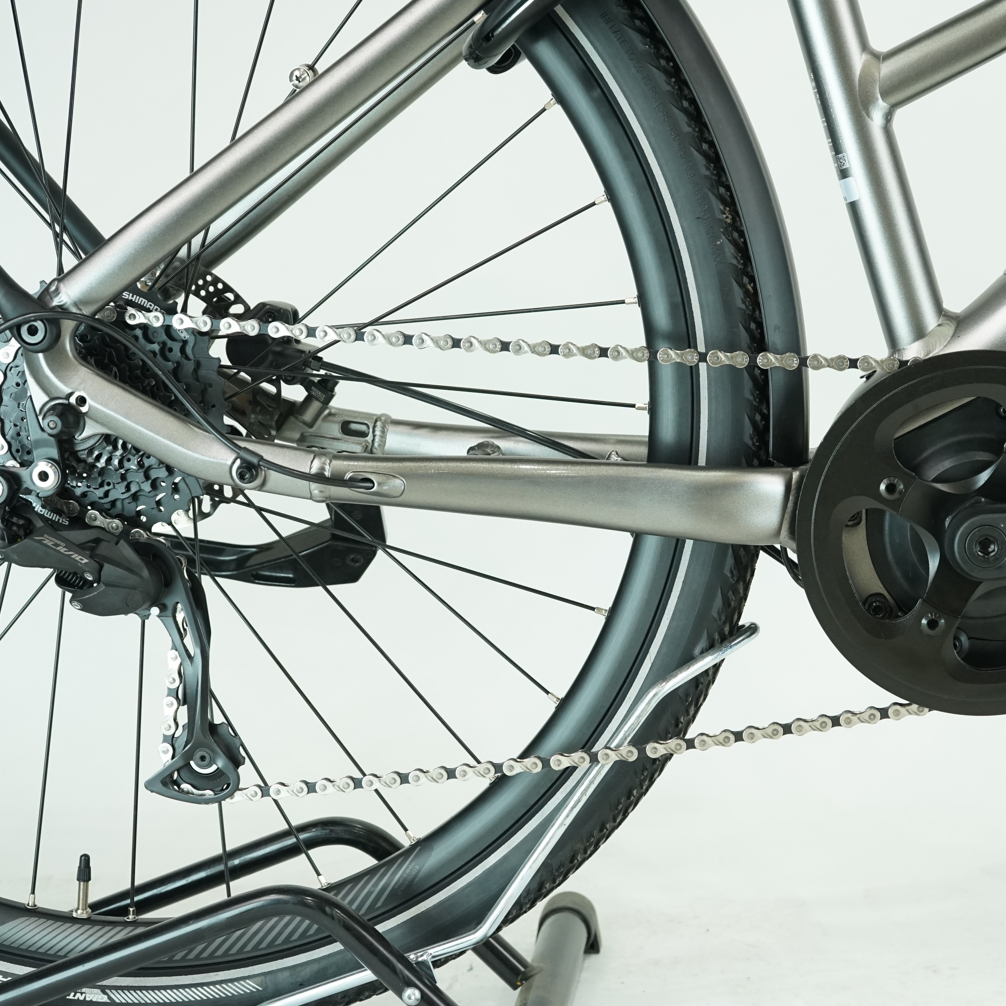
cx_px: 671
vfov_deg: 27.3
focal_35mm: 63
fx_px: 2071
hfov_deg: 27.1
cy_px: 503
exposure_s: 1/200
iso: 1600
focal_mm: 49
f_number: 5.6
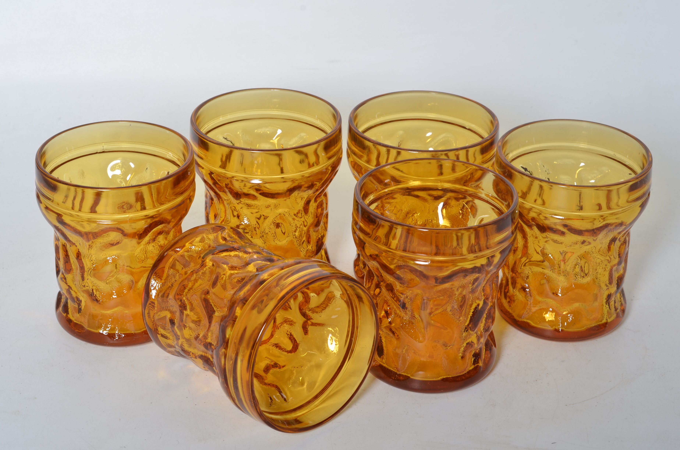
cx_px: 340
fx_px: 1414
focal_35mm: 75
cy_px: 225
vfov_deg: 18.1
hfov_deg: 27.0
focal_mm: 50
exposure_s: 1/125
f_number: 11
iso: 100
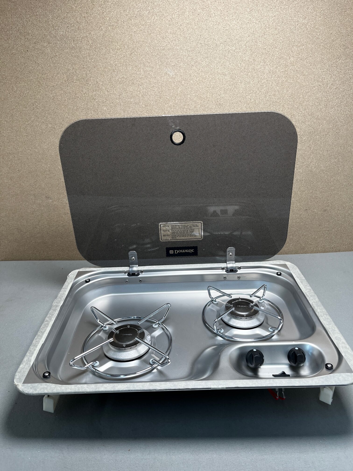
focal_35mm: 26
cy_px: 236
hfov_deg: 53.1
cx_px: 176
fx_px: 354
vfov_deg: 67.3
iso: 40
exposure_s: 1/100
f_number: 1.6
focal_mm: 5.1
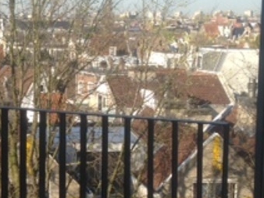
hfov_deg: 18.8
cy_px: 92
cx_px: -38
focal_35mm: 100
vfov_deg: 14.8
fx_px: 762
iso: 50
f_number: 2.4
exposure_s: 1/602
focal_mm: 4.12
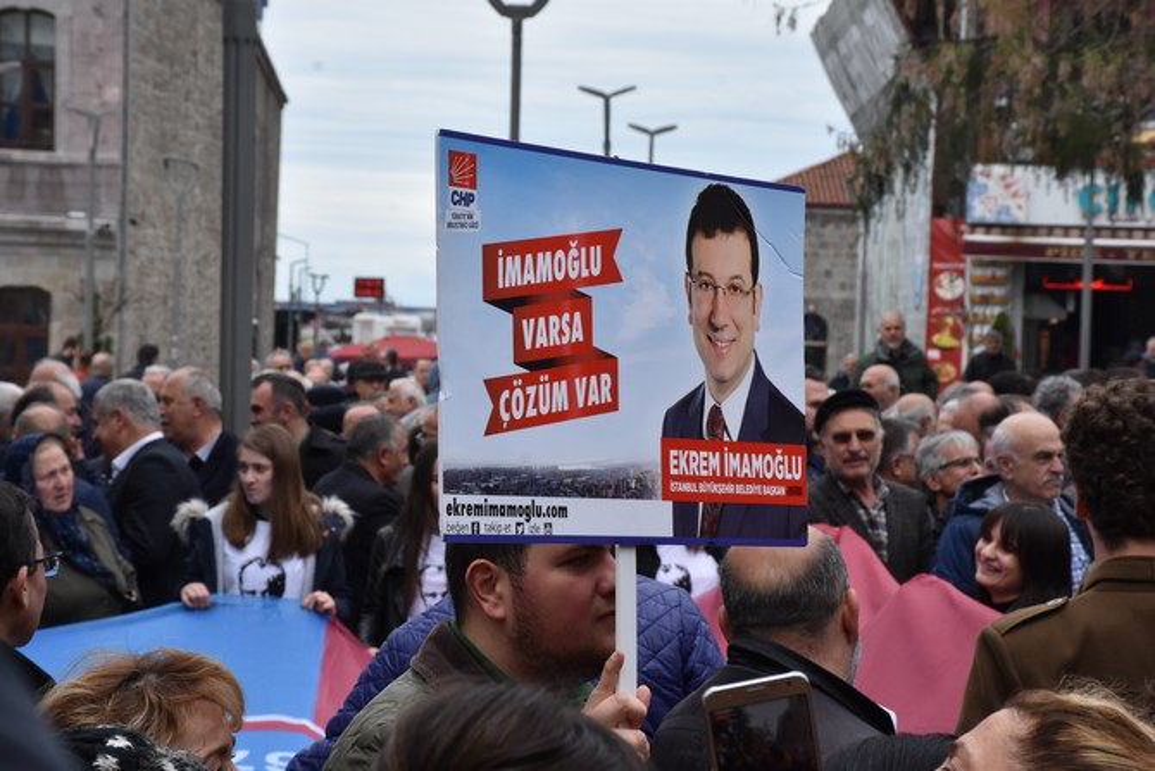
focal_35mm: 120
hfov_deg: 17.1
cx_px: 578
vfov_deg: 11.4
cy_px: 386
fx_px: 3851
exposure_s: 1/640
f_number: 13
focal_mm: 80
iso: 800
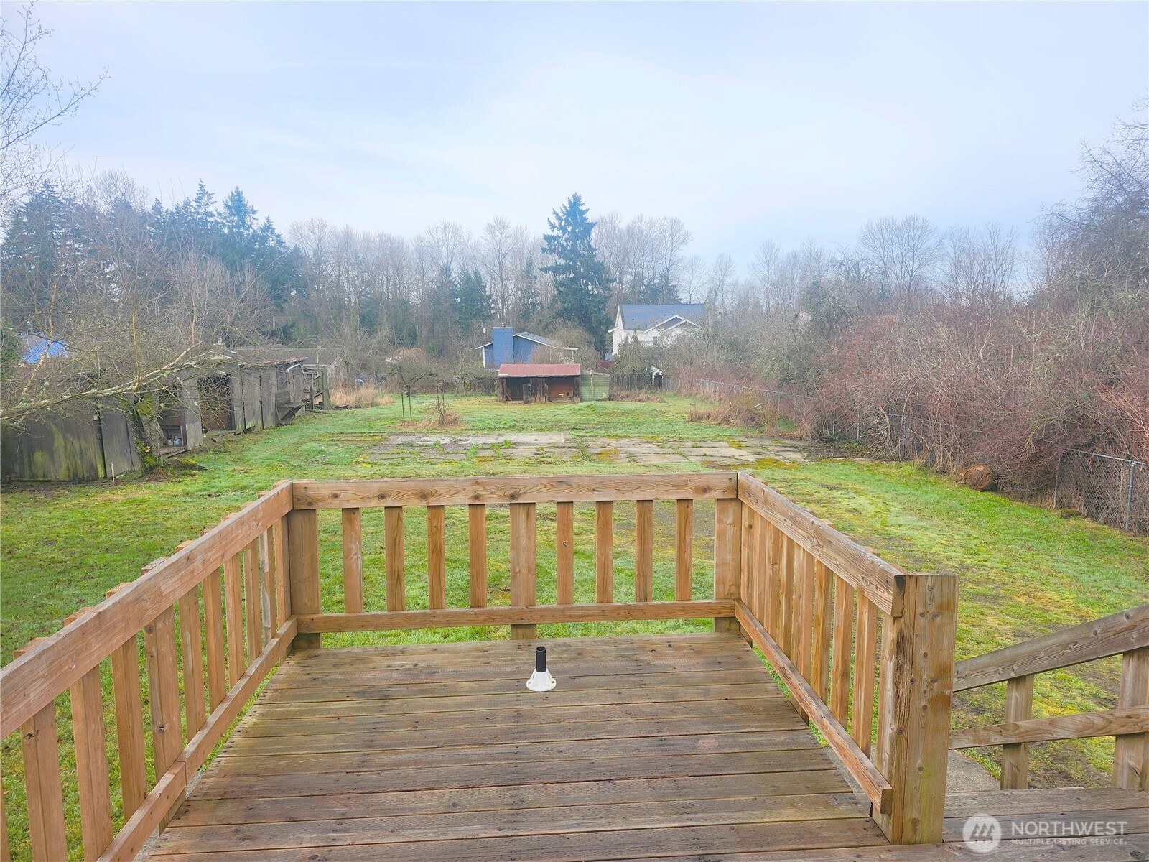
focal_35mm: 23
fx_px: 763
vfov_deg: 58.9
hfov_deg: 73.9
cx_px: 574
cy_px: 431
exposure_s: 1/461
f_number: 1.8
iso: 25
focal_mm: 5.5
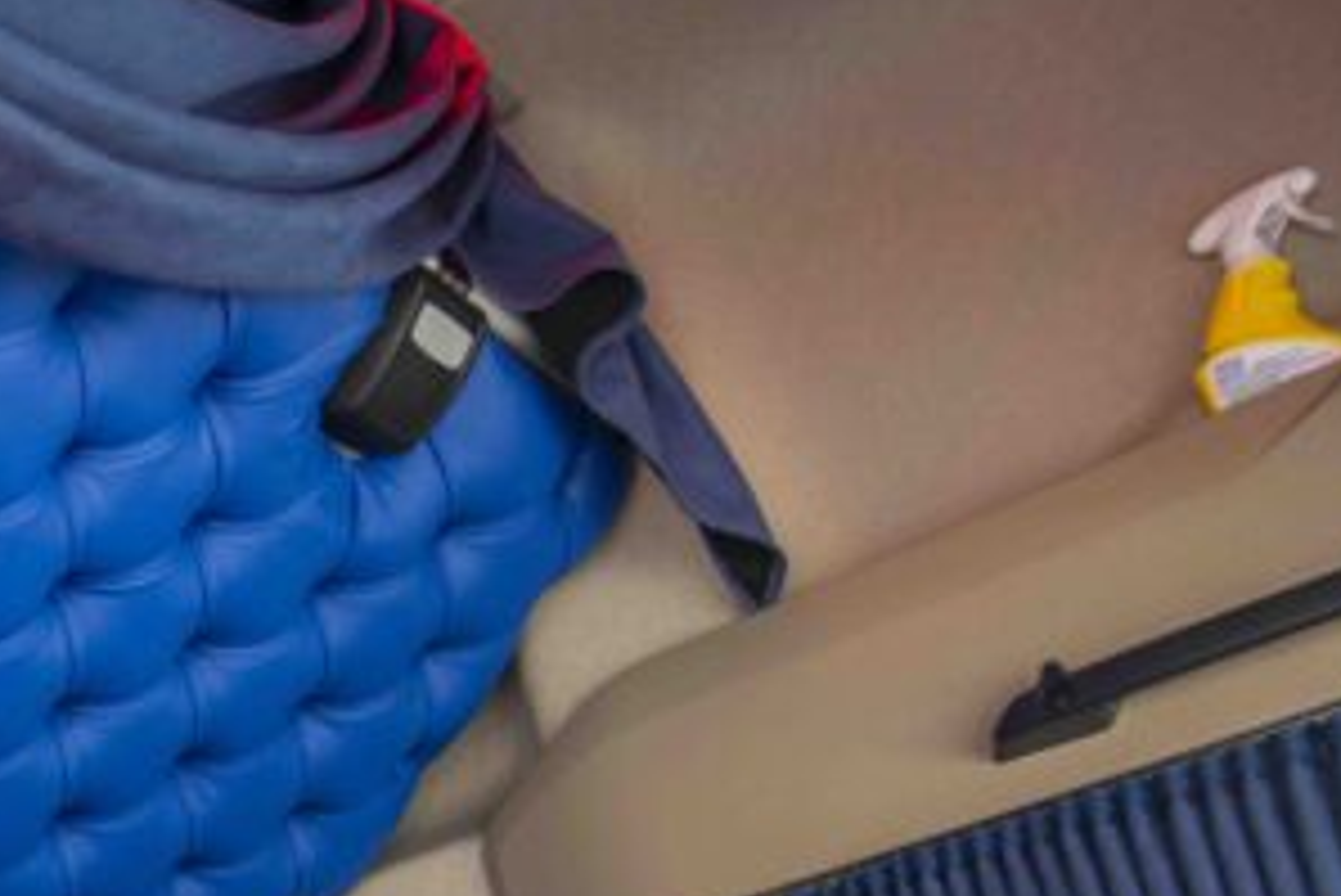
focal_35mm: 55
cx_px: -684
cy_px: 984
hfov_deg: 26.2
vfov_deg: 23.2
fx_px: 2050
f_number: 5.6
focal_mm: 16
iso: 640
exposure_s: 1/25
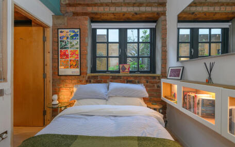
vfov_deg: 68.0
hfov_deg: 94.3
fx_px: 109
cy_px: 73
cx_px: 114
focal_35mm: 17
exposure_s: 1/15
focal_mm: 16
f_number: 7.1
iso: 640
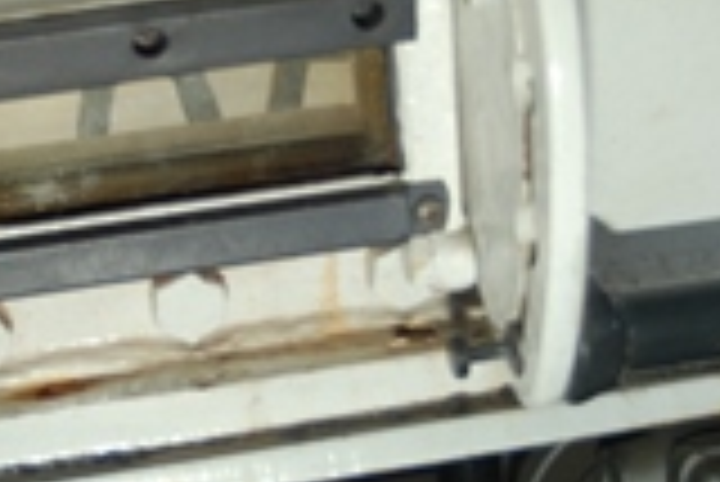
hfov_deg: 25.3
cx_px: 268
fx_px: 1601
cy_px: 324
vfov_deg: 17.1
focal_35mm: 80
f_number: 3.8
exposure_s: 1/60
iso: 400
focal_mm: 20
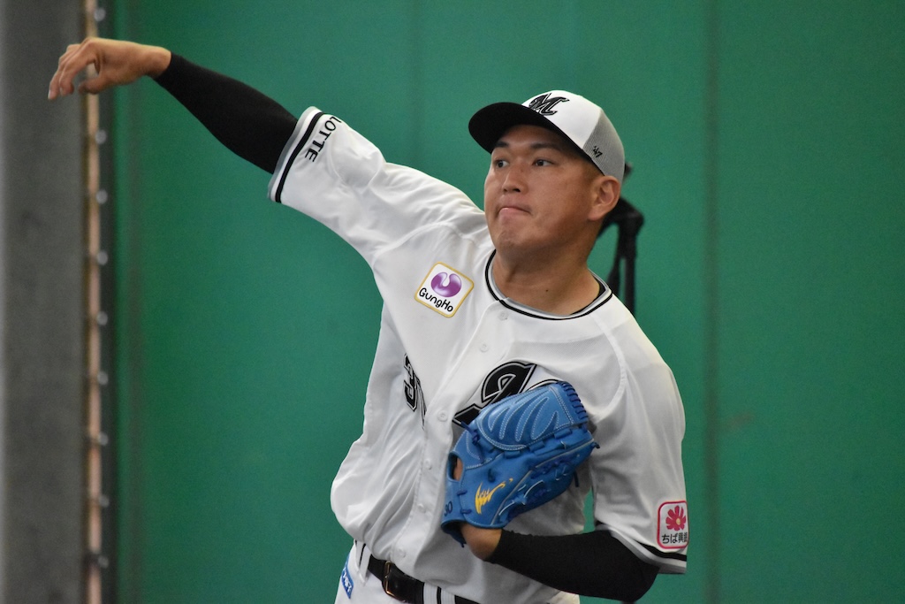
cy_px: 302
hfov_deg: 4.6
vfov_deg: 3.1
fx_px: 11313
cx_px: 452
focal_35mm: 450
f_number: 6.3
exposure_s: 1/2500
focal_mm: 300
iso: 10000
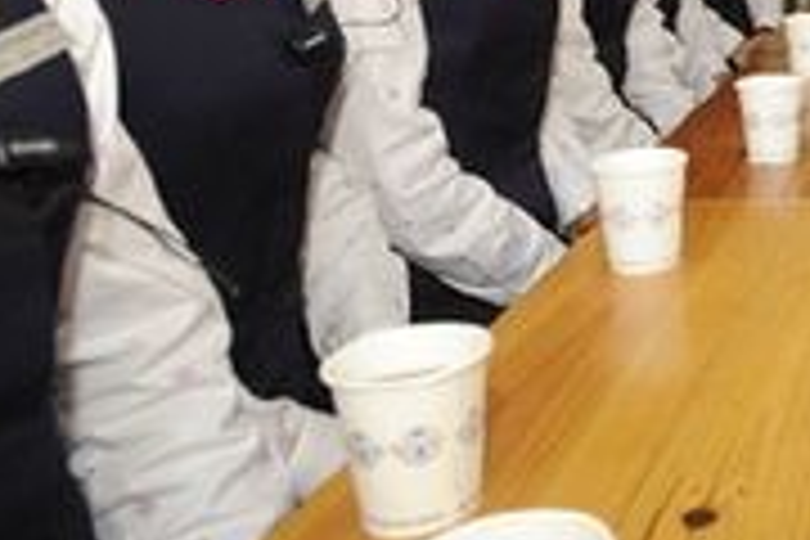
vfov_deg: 24.2
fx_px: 1192
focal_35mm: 53
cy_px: -18
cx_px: 1107
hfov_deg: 28.9
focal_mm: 17
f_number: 5
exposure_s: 1/160
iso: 640
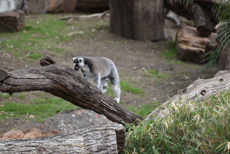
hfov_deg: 6.9
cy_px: 77
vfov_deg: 4.6
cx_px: 115
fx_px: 1917
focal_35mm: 300
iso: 800
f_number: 5.6
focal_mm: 300
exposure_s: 1/640
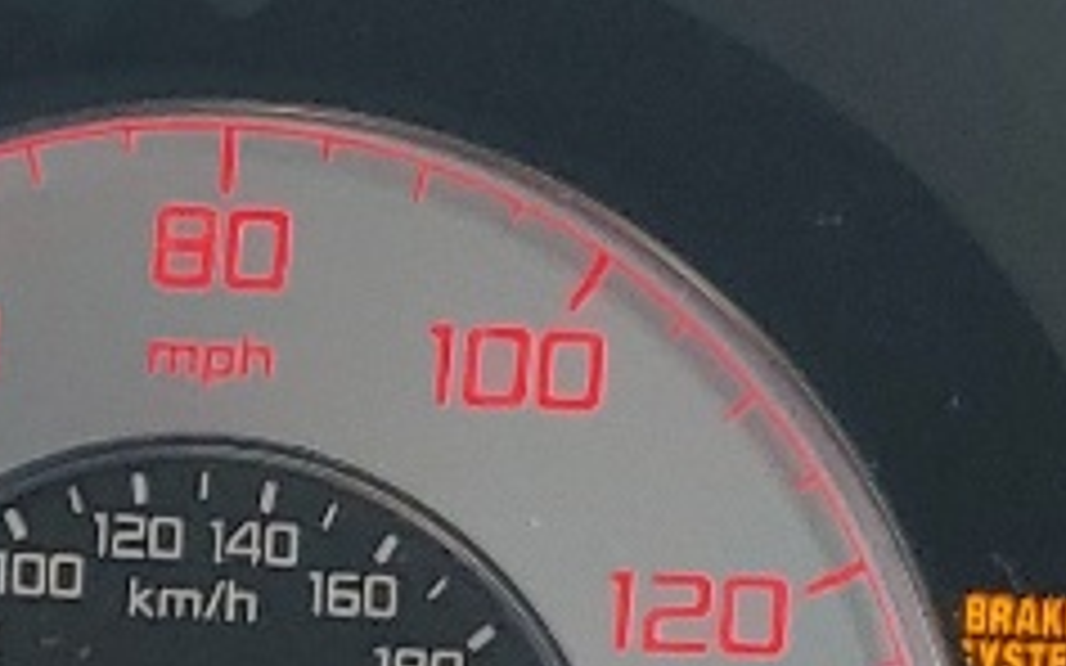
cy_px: 382
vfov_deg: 7.1
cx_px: -1624
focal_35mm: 186
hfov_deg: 9.7
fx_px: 5402
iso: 50
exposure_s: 1/204
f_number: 1.5
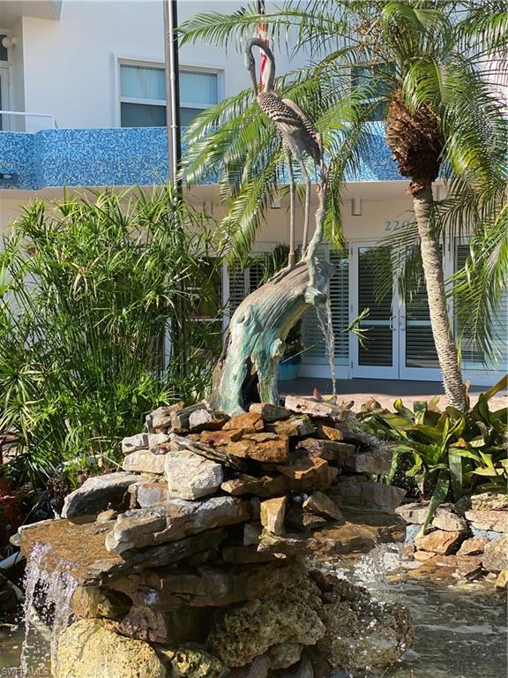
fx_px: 1017
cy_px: 339
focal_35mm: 52
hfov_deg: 28.0
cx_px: 254
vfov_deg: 36.8
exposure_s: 1/648
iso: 20
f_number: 2
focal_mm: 6
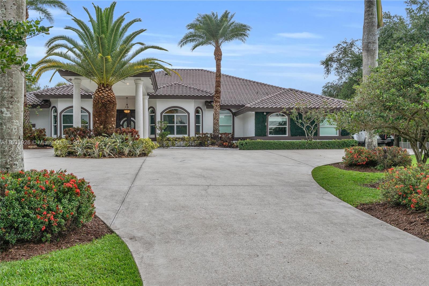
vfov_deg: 37.8
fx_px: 417
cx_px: 214
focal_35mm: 35
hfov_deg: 54.4
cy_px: 143
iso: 320
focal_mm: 35
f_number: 9
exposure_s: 1/800
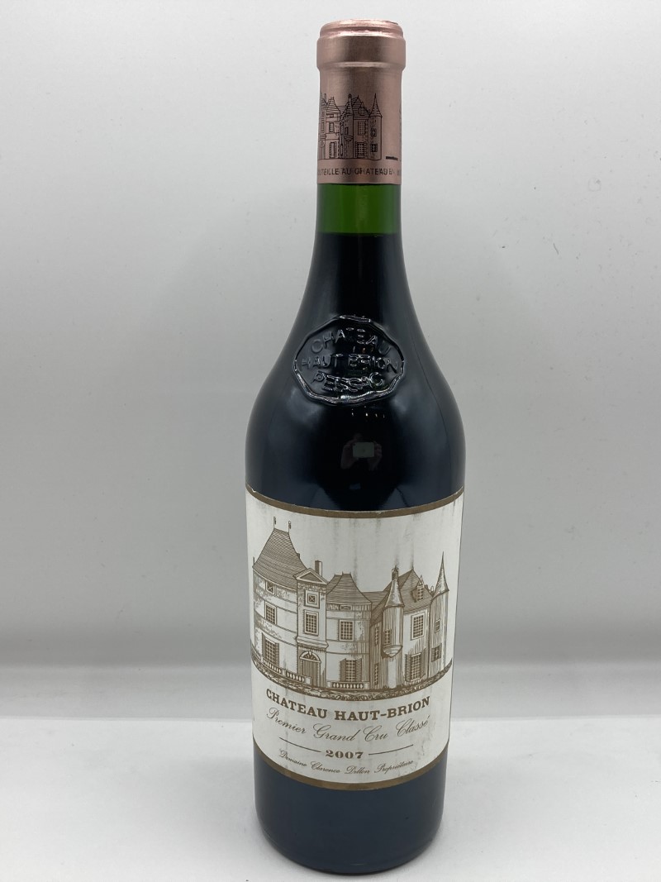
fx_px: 713
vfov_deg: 63.4
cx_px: 330
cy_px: 441
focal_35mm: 28
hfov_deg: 49.7
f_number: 1.8
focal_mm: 3.99
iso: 25
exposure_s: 1/100
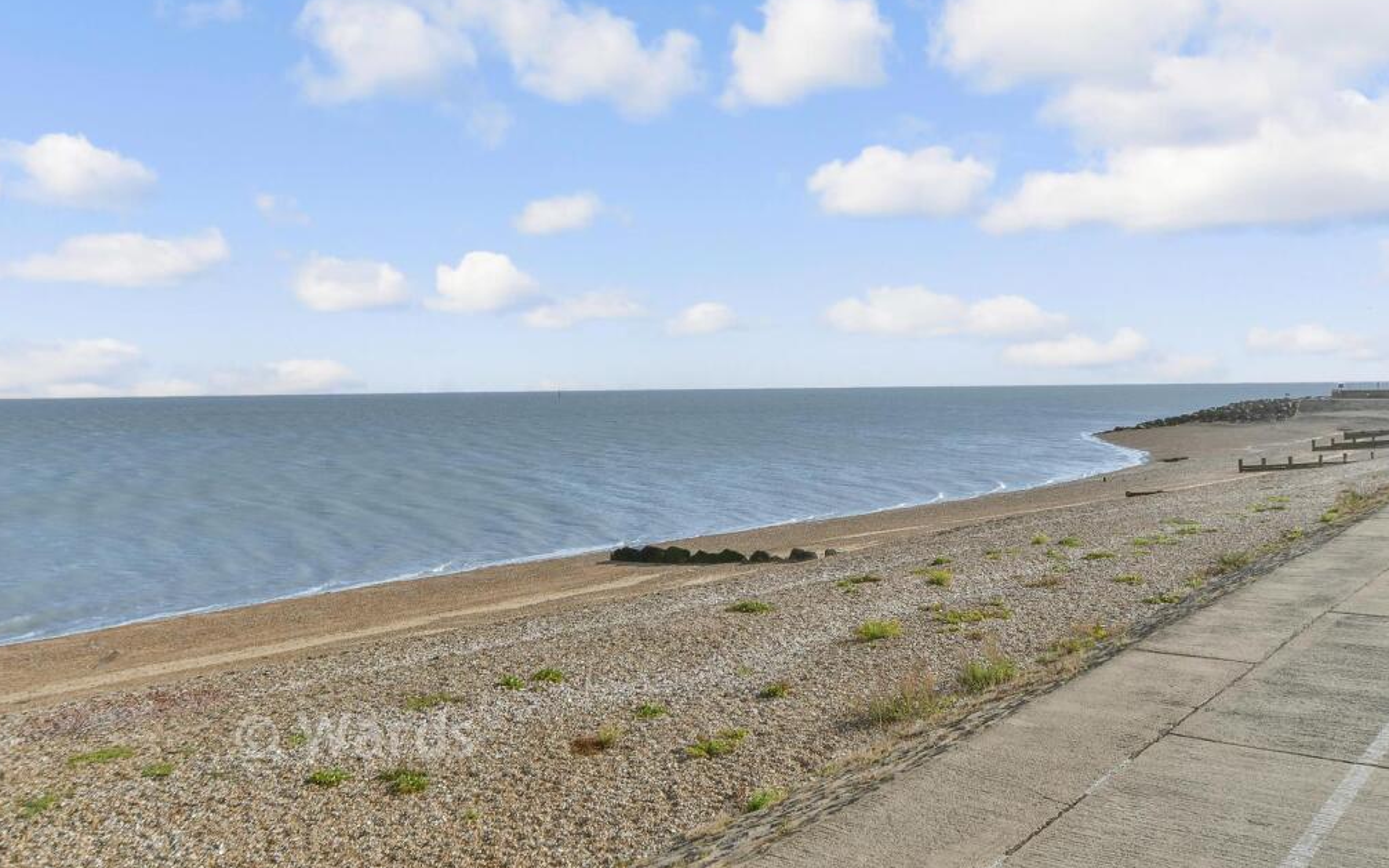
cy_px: 412
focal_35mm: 28
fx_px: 1060
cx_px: 694
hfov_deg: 66.5
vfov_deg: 44.5
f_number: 11
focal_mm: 18
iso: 500
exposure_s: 1/500
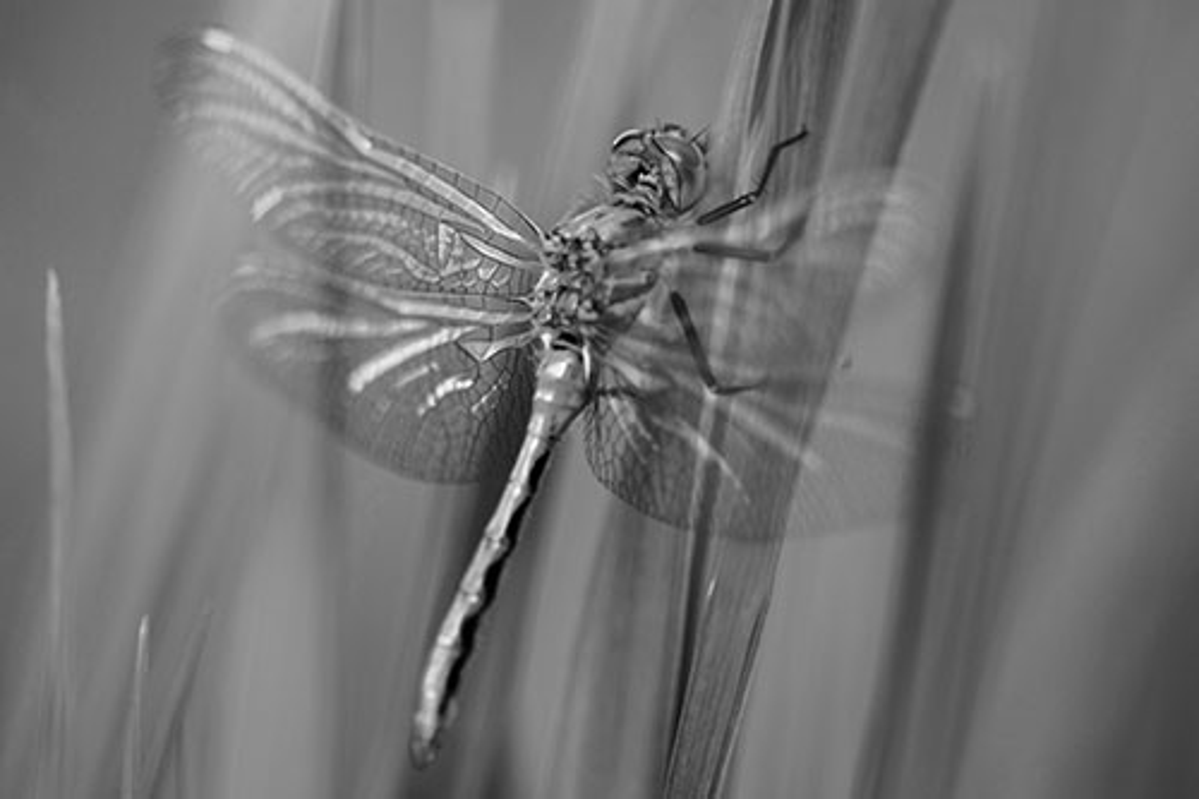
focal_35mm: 210
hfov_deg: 9.8
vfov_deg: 6.5
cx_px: 600
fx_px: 6991
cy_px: 400
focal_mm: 210
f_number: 7.1
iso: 280
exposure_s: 1/250
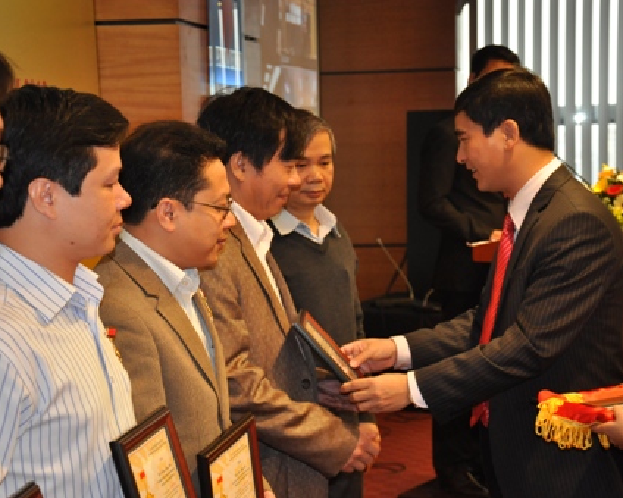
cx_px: 293
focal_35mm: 82
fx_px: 1512
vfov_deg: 18.7
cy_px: 248
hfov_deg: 23.3
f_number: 4.8
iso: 1000
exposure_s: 1/60
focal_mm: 48
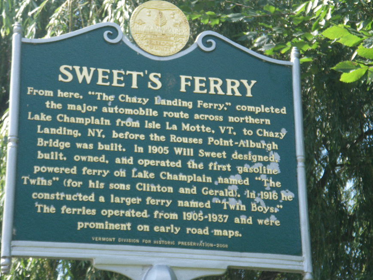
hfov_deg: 17.7
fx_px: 1196
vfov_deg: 13.3
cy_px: 115
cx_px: 158
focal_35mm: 111
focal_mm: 16.7
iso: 64
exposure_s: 1/125
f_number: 5
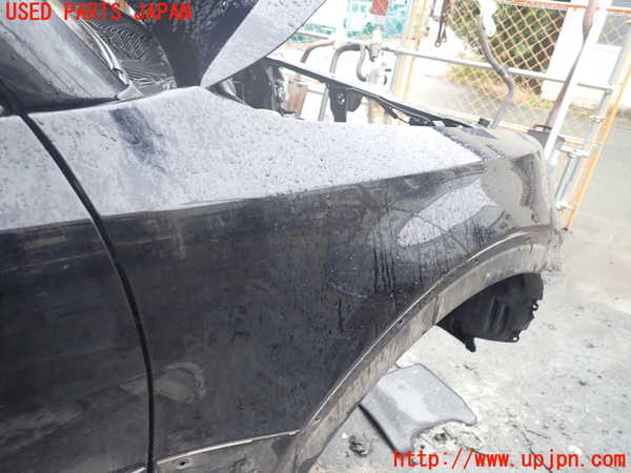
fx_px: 456
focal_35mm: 25
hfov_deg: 69.4
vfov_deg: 54.9
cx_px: 316
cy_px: 236
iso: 125
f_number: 2
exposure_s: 1/60
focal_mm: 4.5
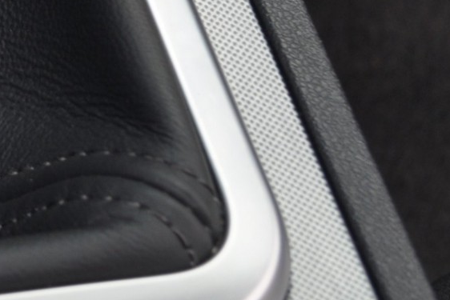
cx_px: -428
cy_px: -264
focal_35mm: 200
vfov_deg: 6.7
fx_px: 2500
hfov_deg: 9.6
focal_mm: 30
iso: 200
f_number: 7.1
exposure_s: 1/200
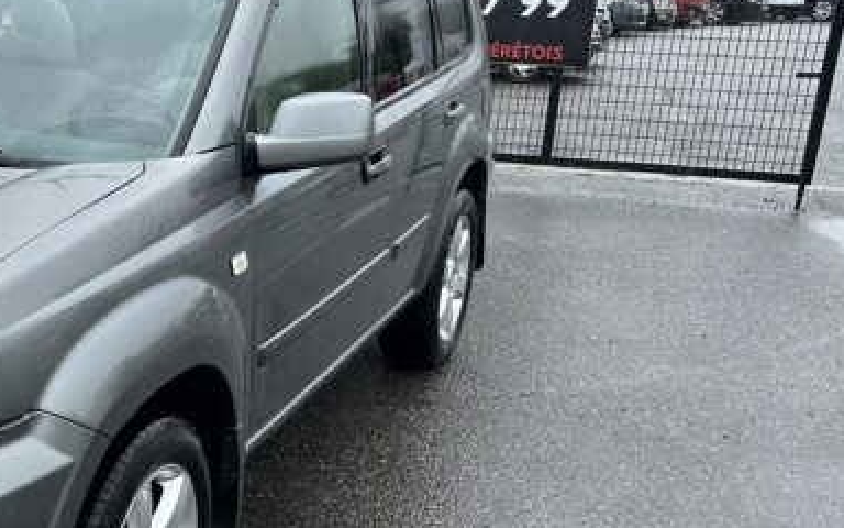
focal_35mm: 53
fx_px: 1219
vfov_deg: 24.3
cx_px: 55
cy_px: 348
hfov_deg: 35.5
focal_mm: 6.86
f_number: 1.78
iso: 80
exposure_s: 1/1119
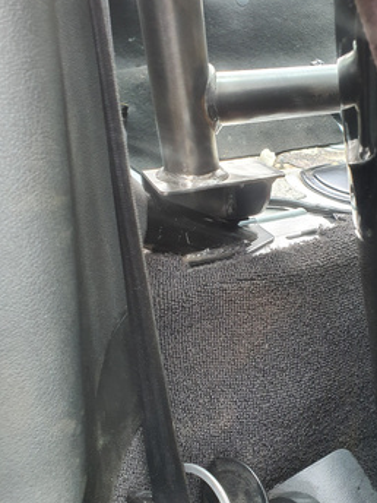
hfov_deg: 41.7
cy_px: 260
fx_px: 494
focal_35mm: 34
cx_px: 221
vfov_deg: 53.9
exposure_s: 1/50
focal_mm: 4.3
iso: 250
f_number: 2.4
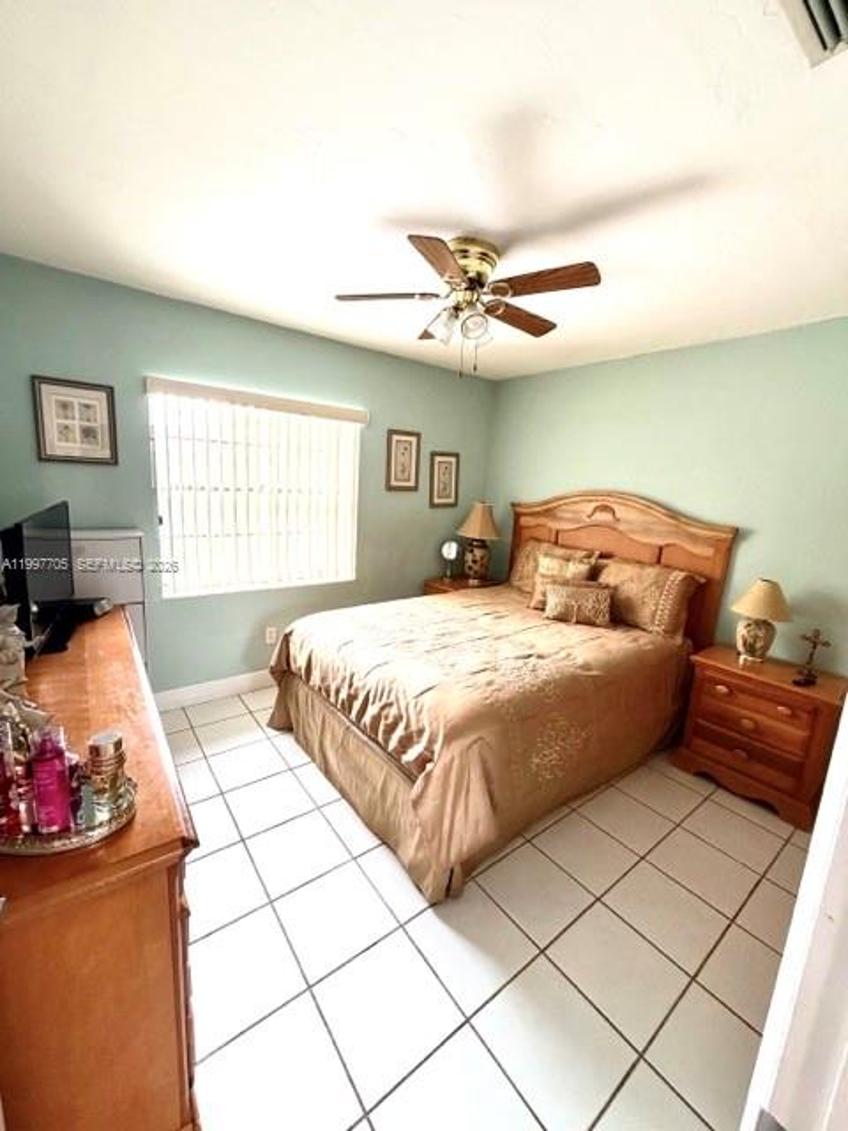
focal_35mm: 14
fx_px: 457
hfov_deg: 85.7
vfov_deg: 102.1
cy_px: 566
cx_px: 424
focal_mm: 2.22
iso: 250
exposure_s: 1/60
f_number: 2.2
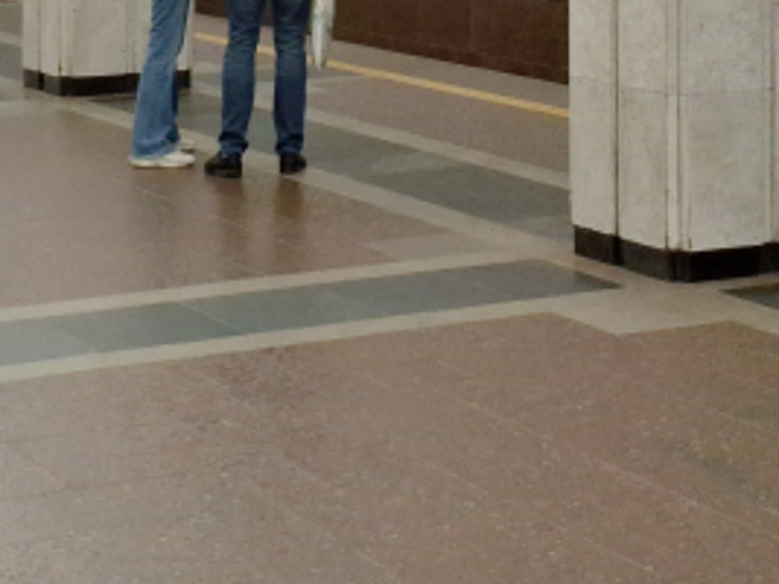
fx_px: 2519
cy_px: -334
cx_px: 560
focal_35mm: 112
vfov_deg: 12.5
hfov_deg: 17.5
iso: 64
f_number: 1.8
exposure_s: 1/100
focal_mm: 5.54
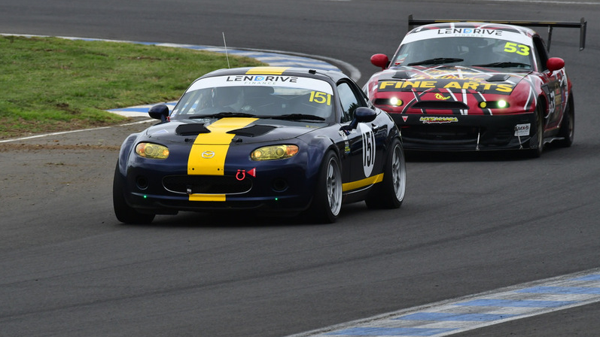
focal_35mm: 647
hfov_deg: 3.3
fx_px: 10292
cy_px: 146
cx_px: 300
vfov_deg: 1.9
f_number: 11
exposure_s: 1/640
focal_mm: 410
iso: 800
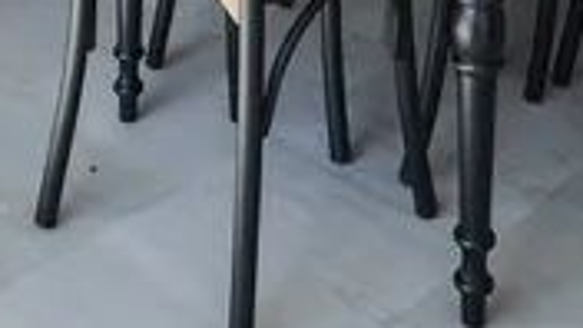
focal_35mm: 76
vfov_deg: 12.5
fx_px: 1175
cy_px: -451
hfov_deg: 27.6
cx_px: 159
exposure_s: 1/60
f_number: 5.6
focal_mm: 10
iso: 125
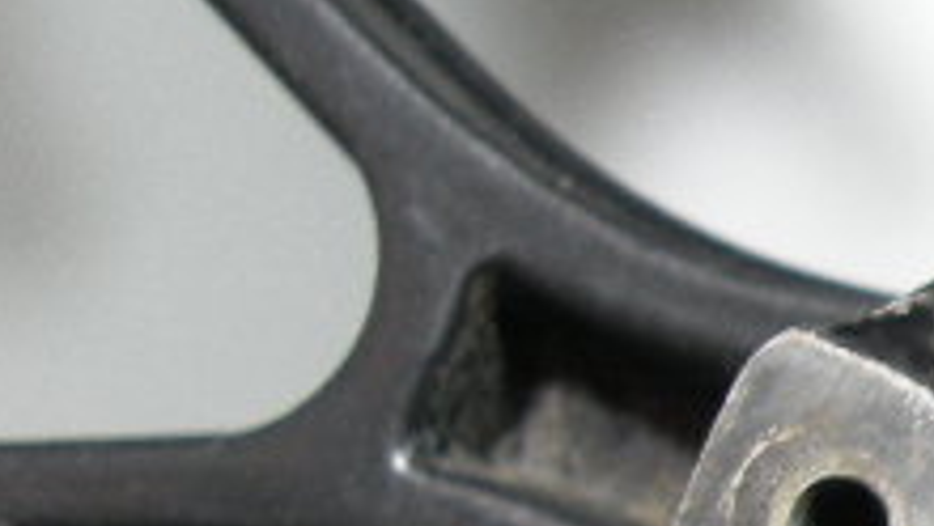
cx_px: 1876
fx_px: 3395
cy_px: 967
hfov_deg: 13.4
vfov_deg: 8.5
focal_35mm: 137
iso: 101
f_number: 2.8
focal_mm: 4.7
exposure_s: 1/59.7
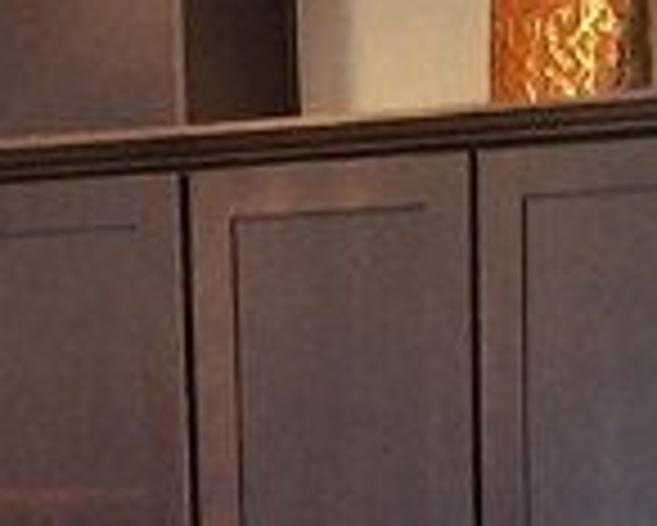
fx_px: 3736
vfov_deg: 7.6
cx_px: 346
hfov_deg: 10.1
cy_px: 1178
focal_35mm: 192
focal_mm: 2.91
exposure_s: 1/24
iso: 250
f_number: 1.9
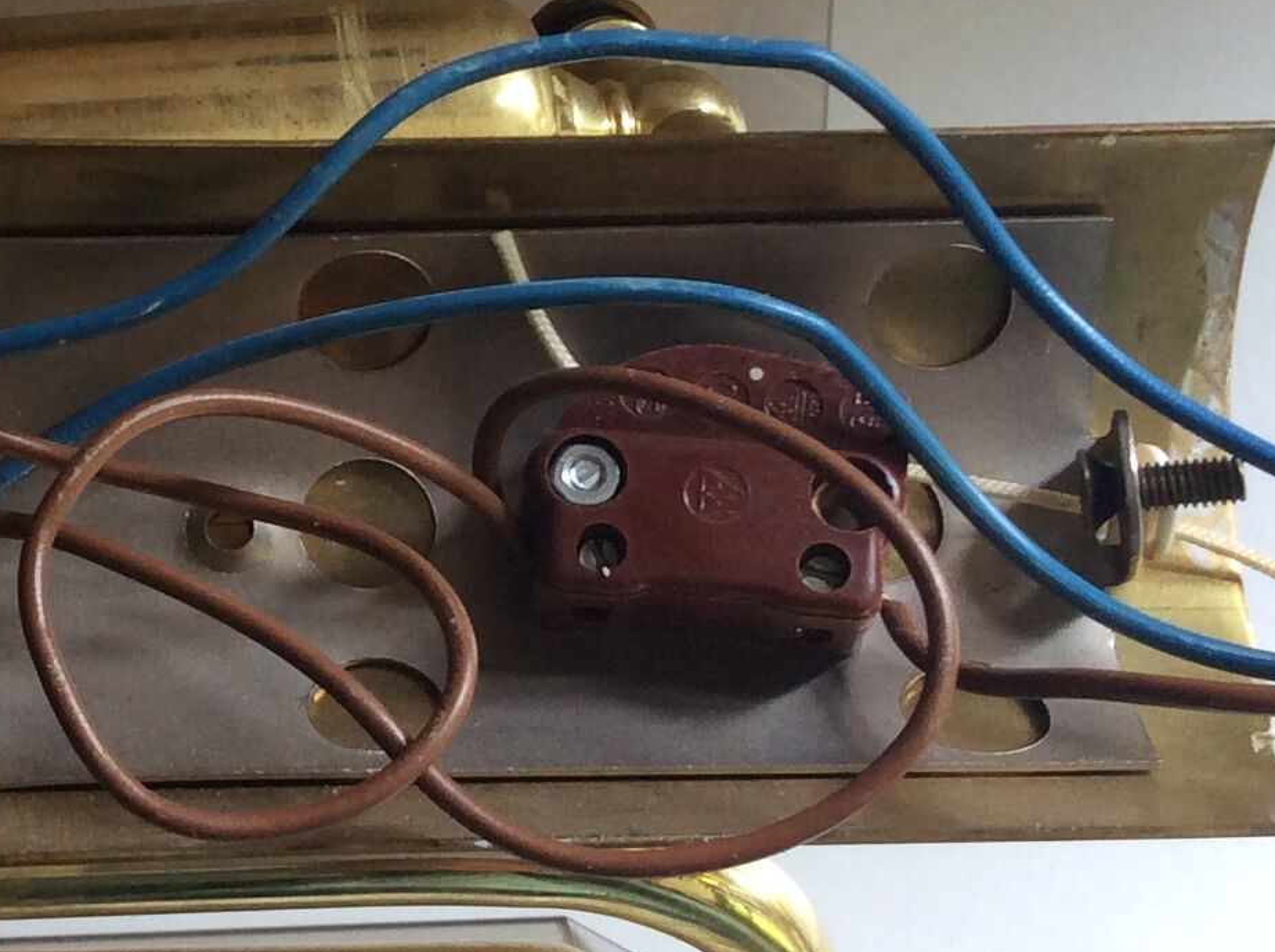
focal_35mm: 90
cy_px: 394
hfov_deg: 21.0
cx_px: -12
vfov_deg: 16.4
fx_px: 3309
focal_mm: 3.3
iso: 50
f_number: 2.4
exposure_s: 1/25
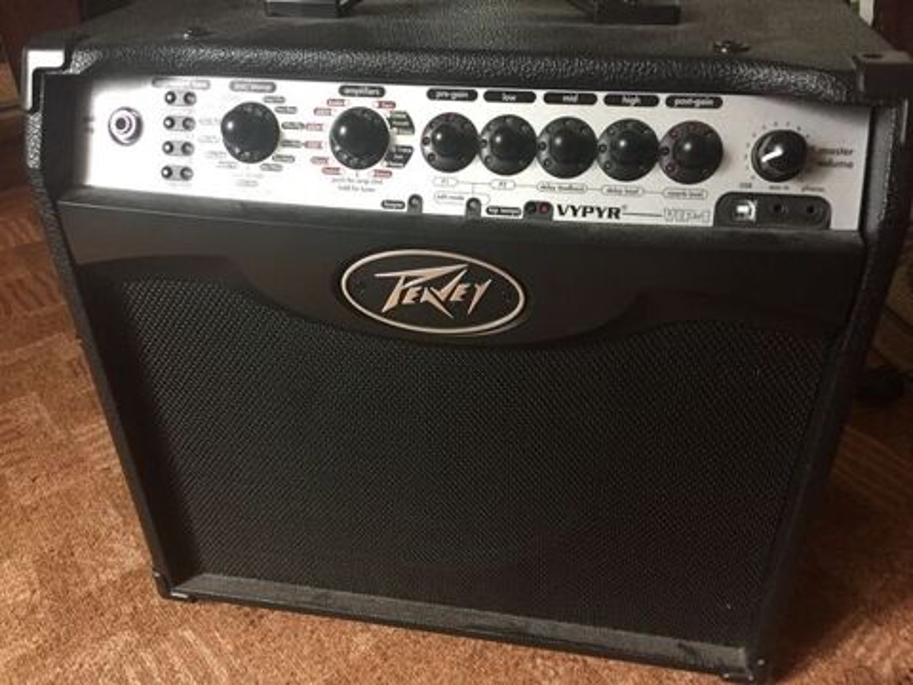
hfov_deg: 61.7
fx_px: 765
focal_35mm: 29
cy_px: 342
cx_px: 456
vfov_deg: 48.2
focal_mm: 4.15
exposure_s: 1/33
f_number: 2.2
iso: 250
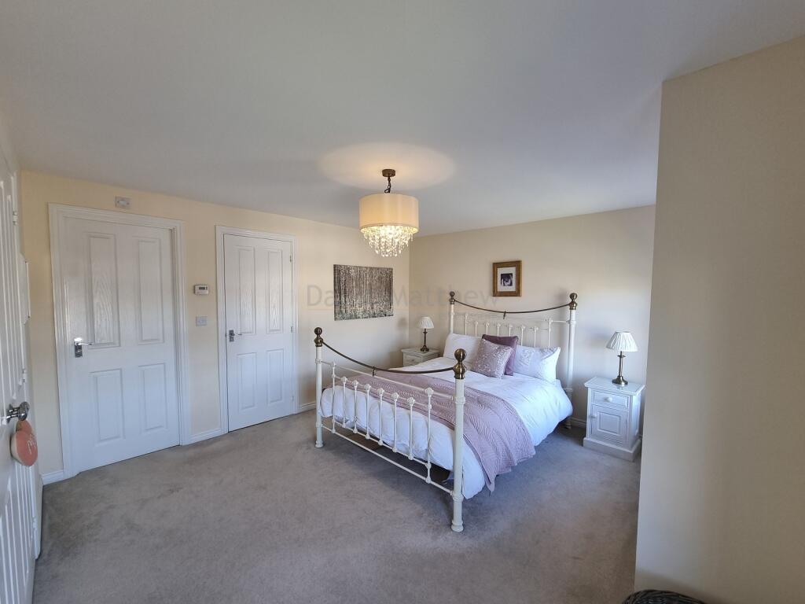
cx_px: 402
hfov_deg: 106.2
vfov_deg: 89.9
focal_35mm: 13
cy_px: 302
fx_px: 302
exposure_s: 1/50
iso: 64
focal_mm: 2.2
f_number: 2.2
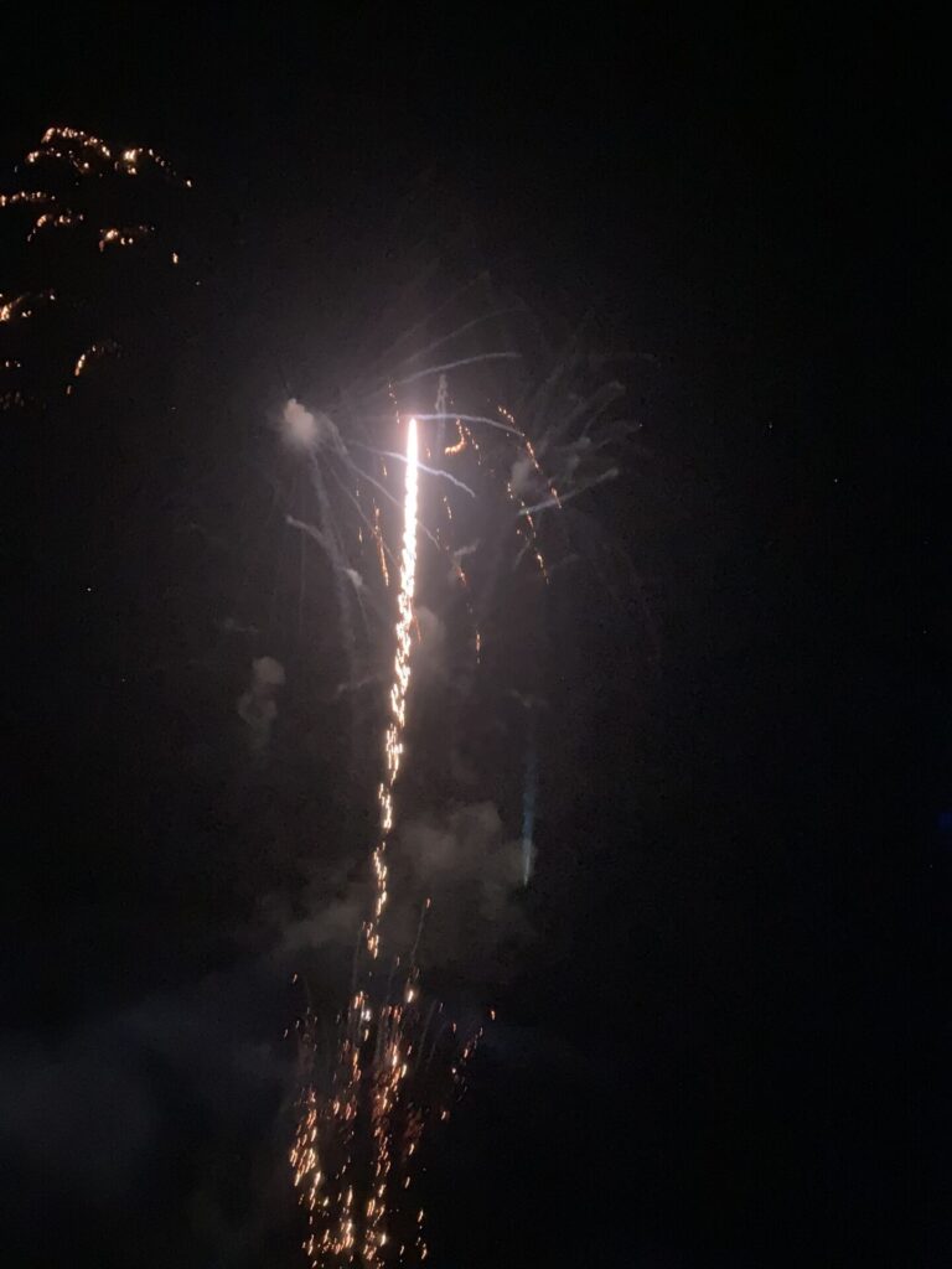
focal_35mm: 28
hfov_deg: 49.7
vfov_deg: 63.4
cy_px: 634
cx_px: 476
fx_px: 1027
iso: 2000
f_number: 1.8
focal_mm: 3.99
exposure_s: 1/4
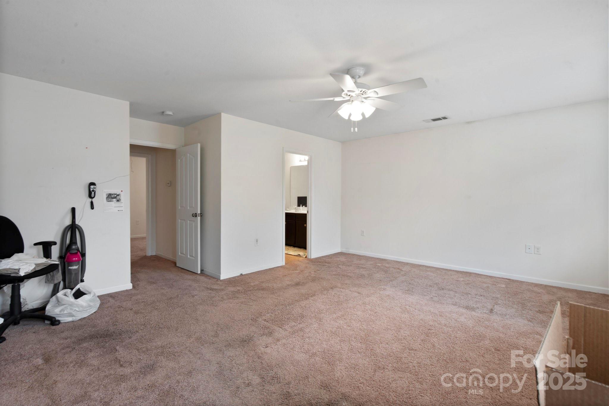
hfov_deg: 96.7
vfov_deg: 73.7
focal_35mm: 16
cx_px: 304
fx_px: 271
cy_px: 203
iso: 100
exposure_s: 1
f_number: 11
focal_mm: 16
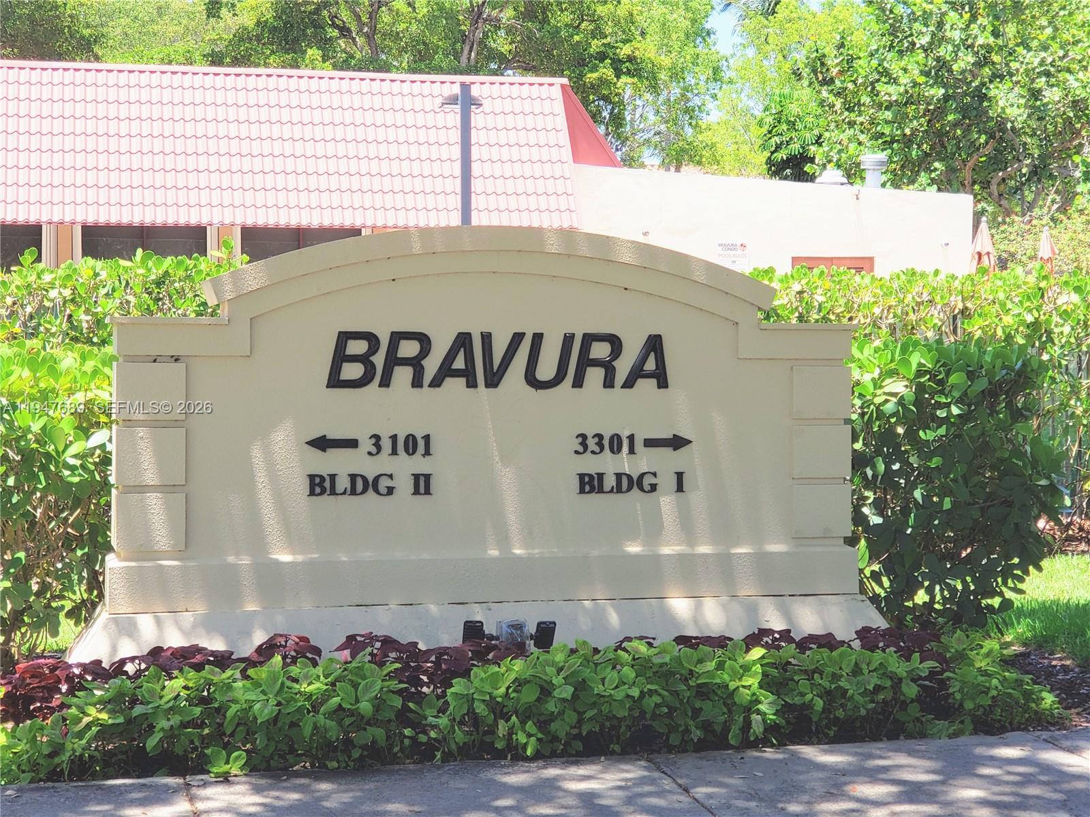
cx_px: 545
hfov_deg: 36.8
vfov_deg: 28.0
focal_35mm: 52
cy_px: 408
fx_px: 1637
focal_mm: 6
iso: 32
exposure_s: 1/385
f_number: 2.4
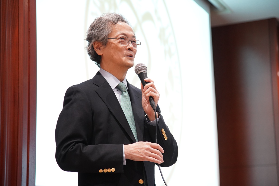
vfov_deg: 13.0
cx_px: 140
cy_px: 93
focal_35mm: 105
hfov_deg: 19.5
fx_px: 814
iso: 4000
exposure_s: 1/125
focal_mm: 105
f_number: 4
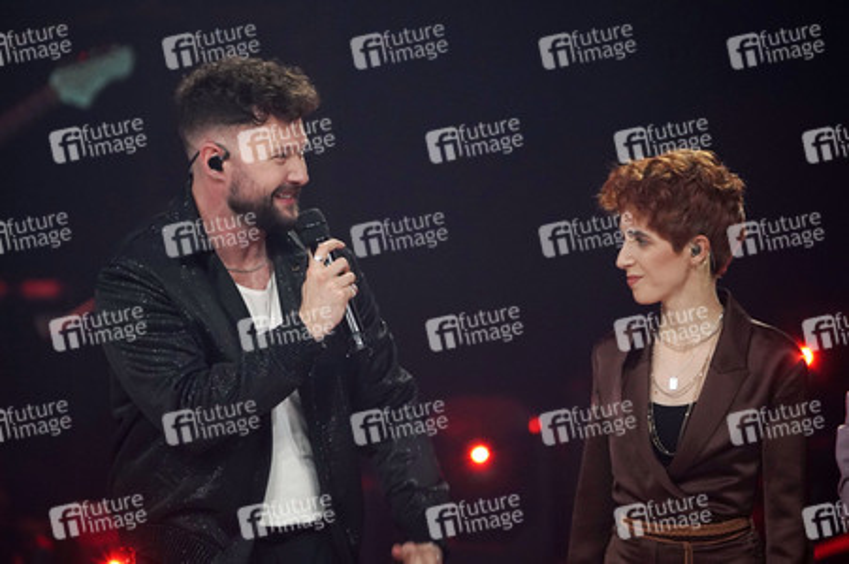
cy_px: 282
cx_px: 424
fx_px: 14139
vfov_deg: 2.3
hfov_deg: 3.4
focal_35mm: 600
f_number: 6.3
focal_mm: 600
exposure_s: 1/160
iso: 4000
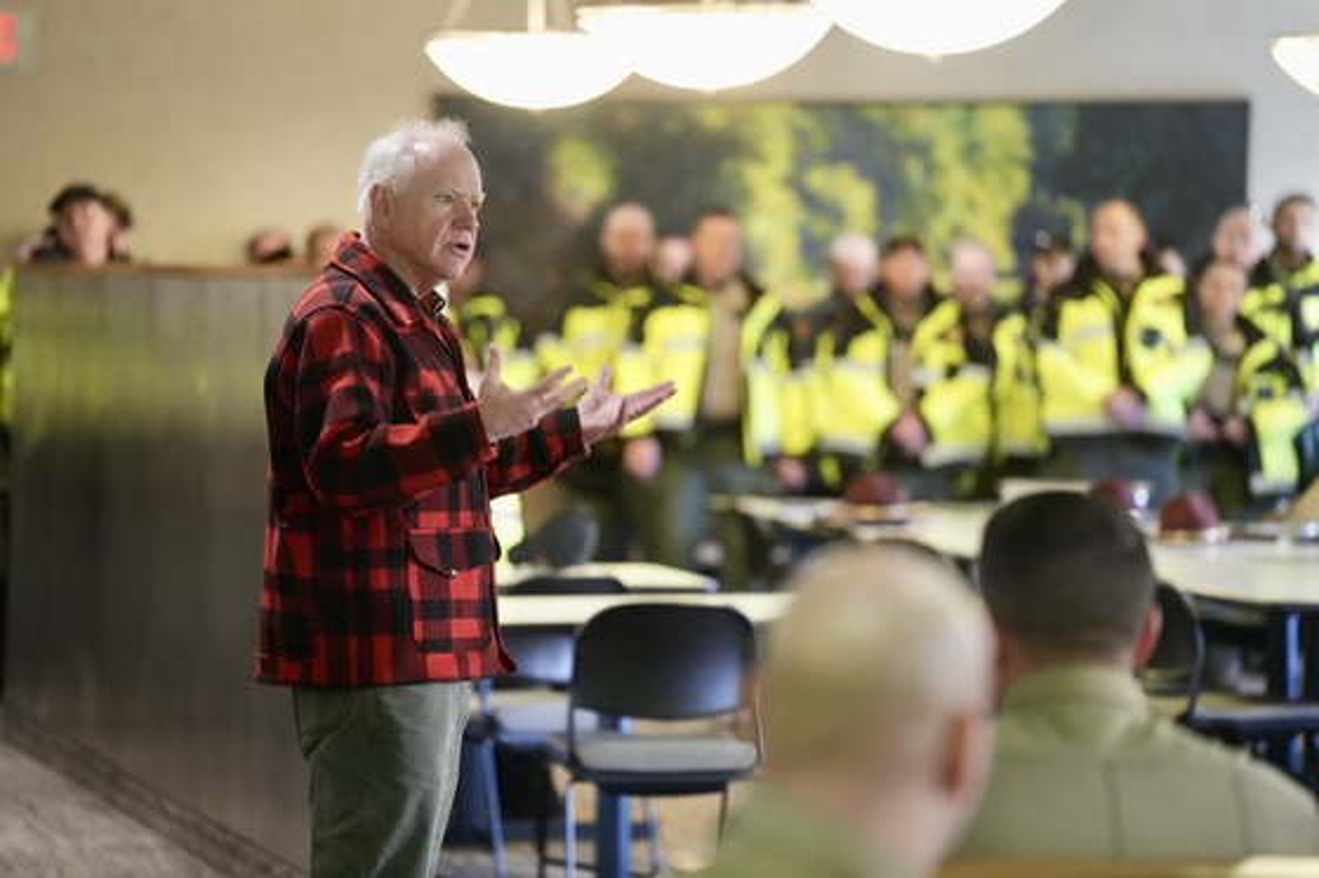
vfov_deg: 8.7
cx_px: 660
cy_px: 439
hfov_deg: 13.0
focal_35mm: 158
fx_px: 5776
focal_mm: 157.7
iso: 6400
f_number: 2.8
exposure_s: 1/200
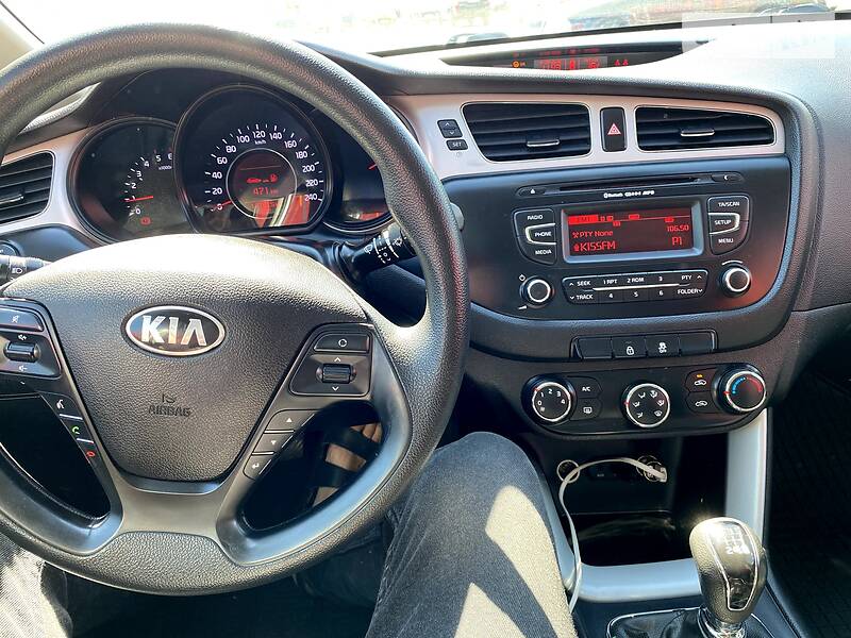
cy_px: 319
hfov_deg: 67.3
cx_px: 426
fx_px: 639
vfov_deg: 53.1
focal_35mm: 26
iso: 100
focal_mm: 4.2
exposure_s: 1/121
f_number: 1.8
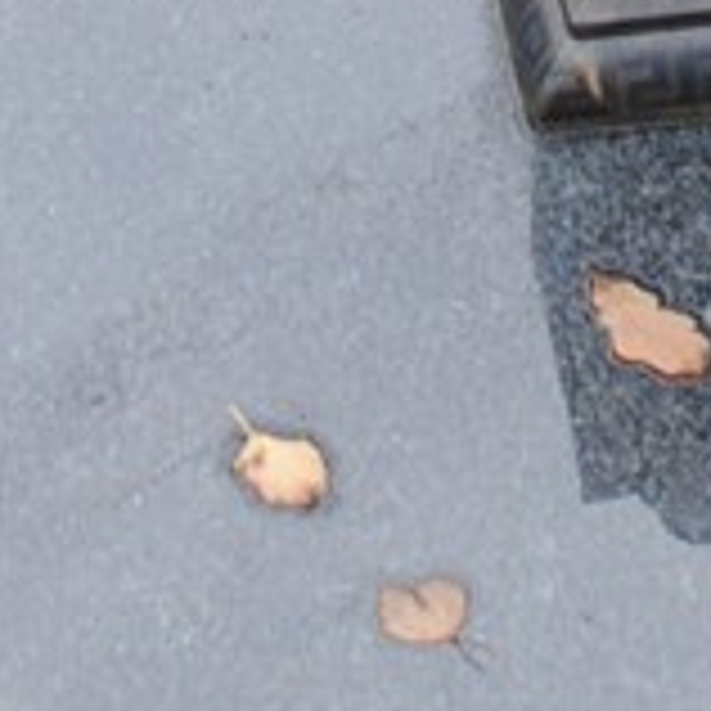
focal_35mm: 175
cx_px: 529
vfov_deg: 9.1
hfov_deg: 10.0
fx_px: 4067
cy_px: -932
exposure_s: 1/80
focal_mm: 18
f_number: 4.5
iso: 200
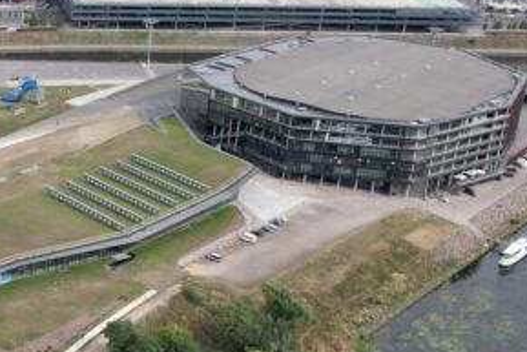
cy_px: 274
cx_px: -46
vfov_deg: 17.4
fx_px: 1142
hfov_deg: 24.3
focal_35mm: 78
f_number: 2.8
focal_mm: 8.38
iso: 150
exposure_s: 1/1250
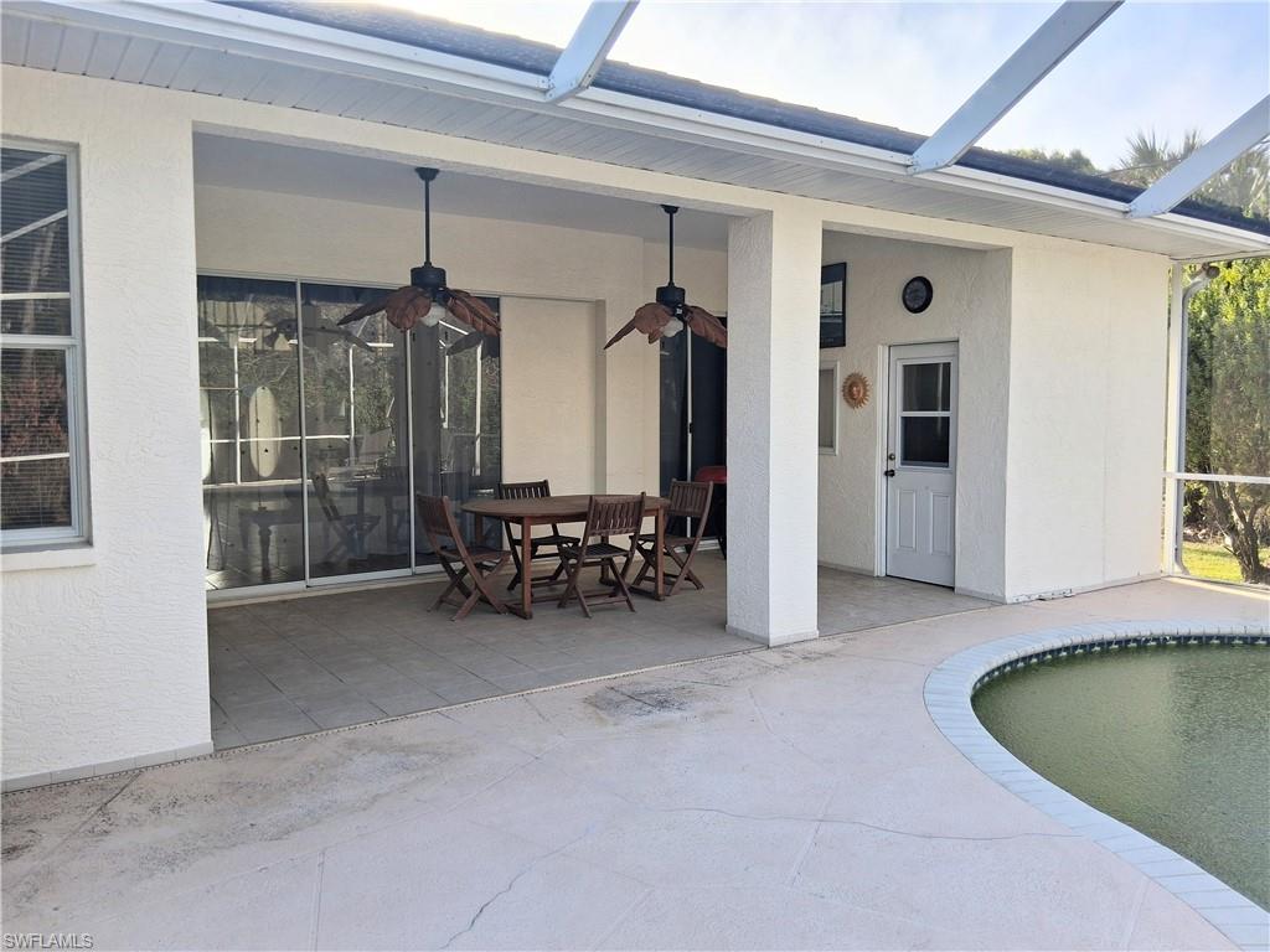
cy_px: 476
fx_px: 954
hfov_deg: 67.3
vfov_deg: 53.1
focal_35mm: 26
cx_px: 635
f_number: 1.8
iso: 25
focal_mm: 3.98
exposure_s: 1/138
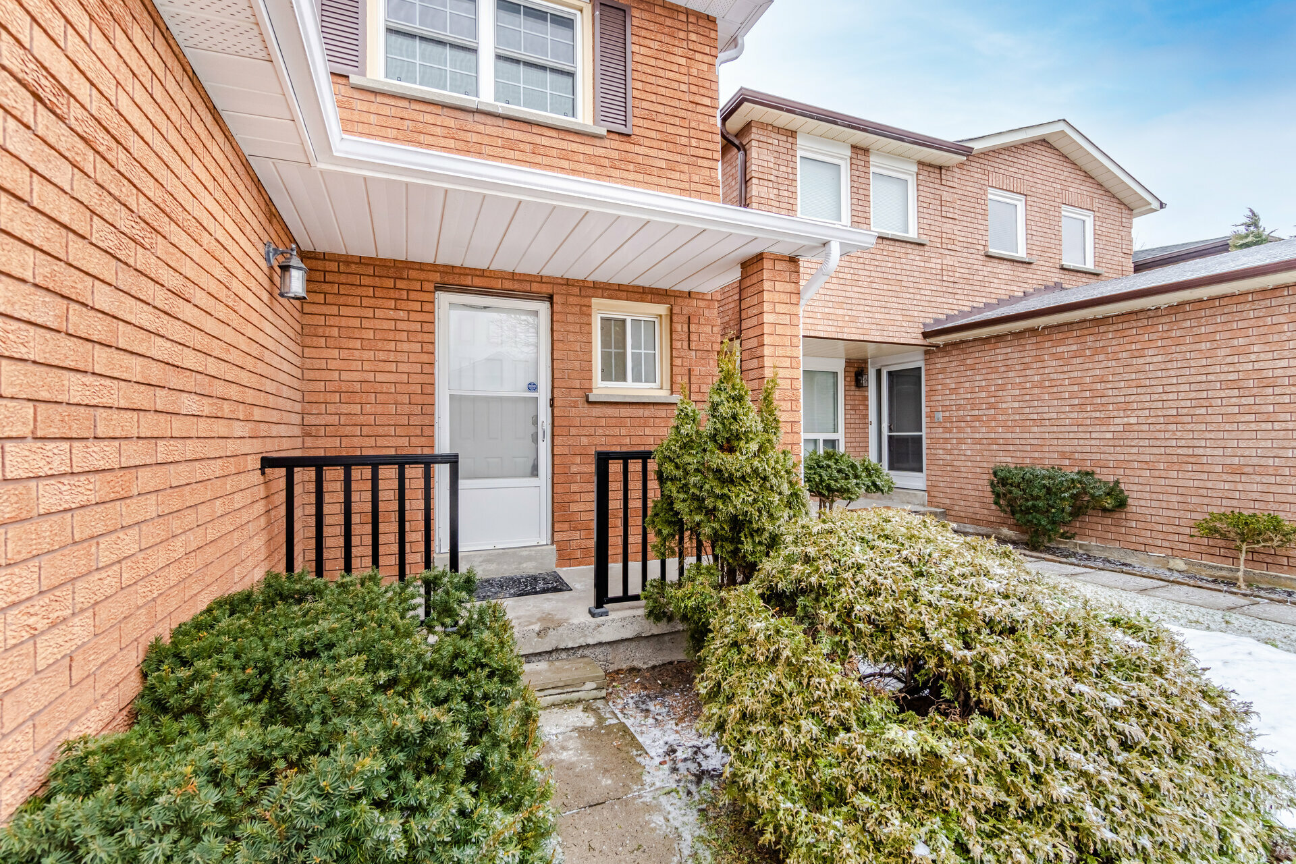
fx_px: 540
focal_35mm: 15
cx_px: 648
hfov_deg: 100.4
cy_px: 432
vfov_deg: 77.3
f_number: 7.1
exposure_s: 1/60
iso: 200
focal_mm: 10
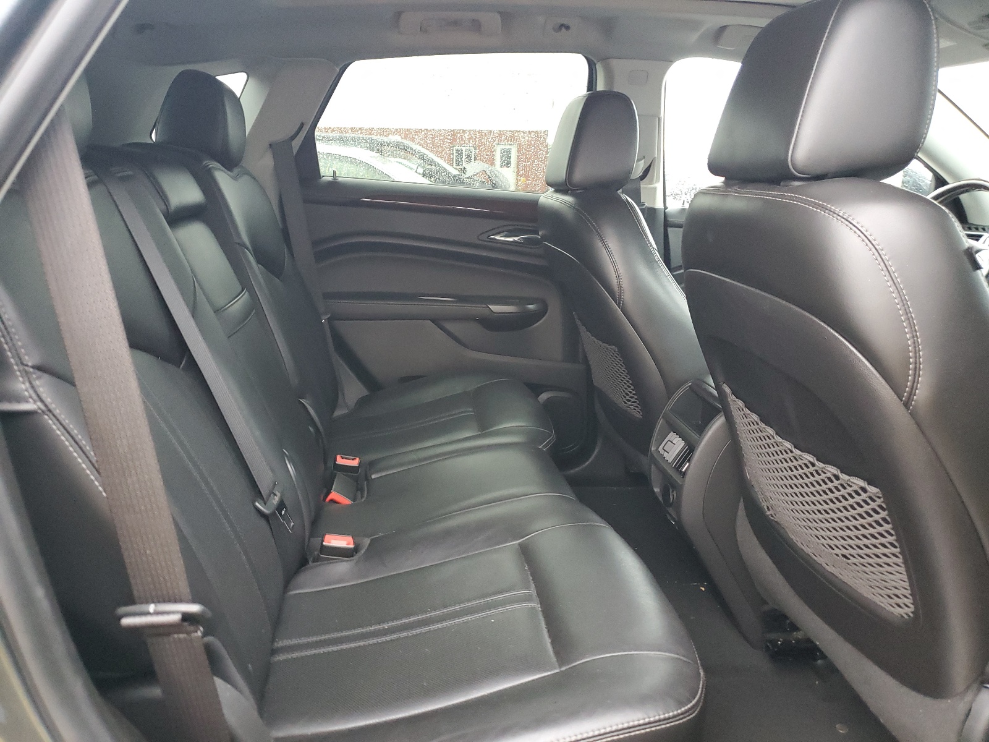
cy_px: 371
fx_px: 743
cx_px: 494
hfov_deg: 67.3
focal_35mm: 26
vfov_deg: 53.1
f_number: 1.5
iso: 372
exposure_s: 1/60.2
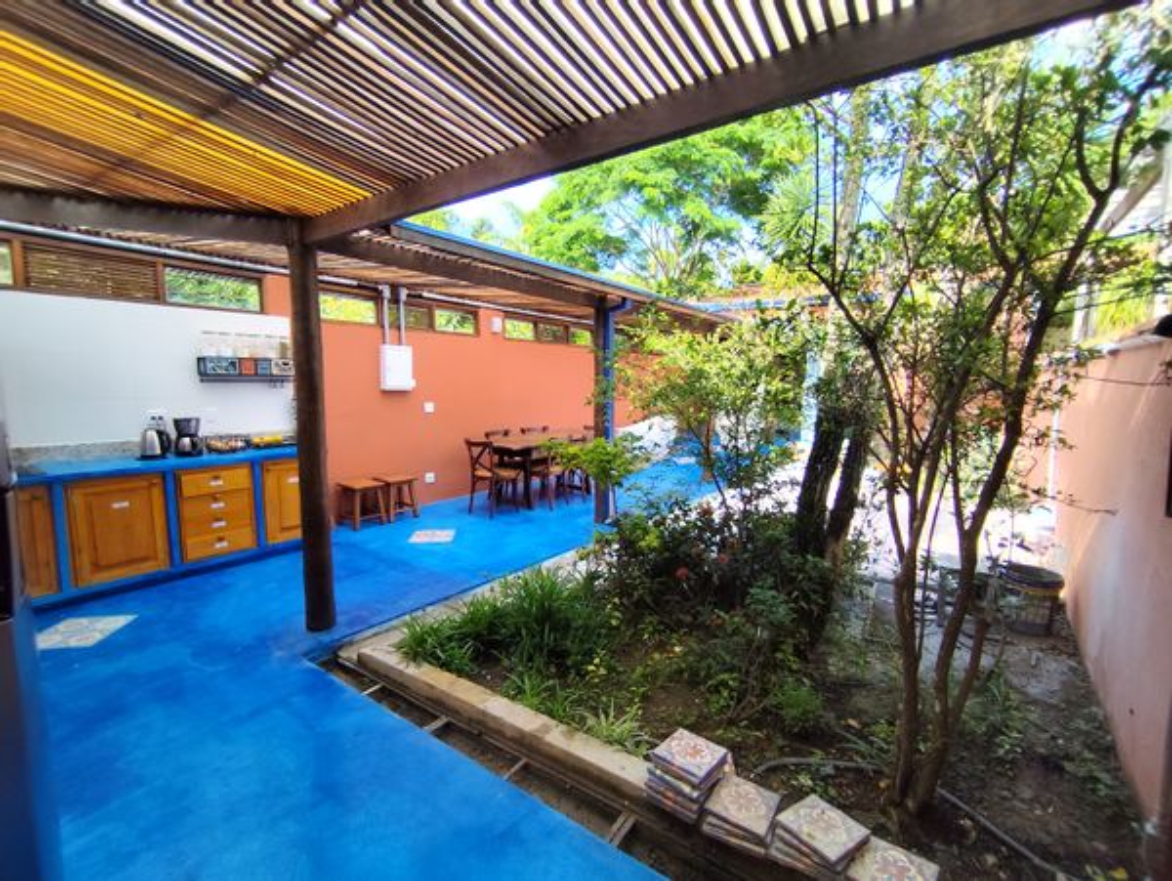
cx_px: 586
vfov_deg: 78.2
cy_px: 440
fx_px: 542
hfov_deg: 94.5
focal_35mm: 16
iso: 50
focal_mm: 1.65
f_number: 2.2
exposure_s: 1/498
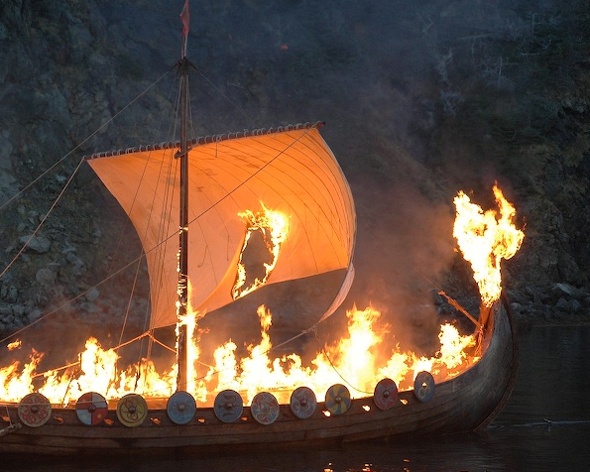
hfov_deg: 16.5
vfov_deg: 13.3
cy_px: 252
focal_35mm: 116
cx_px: 172
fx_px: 2026
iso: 200
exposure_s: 1/60
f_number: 4.5
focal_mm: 48
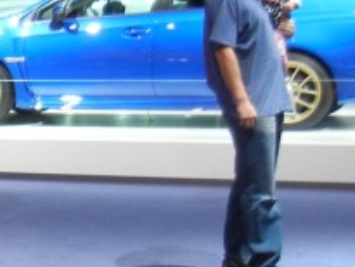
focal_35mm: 150
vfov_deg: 9.9
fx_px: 1539
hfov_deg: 12.0
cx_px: -298
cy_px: 172
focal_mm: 5.4
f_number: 3.5
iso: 178
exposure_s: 1/54.1
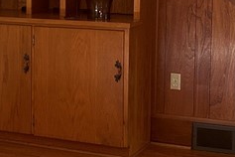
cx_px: -16
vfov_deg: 11.7
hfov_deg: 17.0
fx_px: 764
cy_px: 39
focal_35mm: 117
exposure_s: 1/60
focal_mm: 5.7
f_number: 1.5
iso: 250
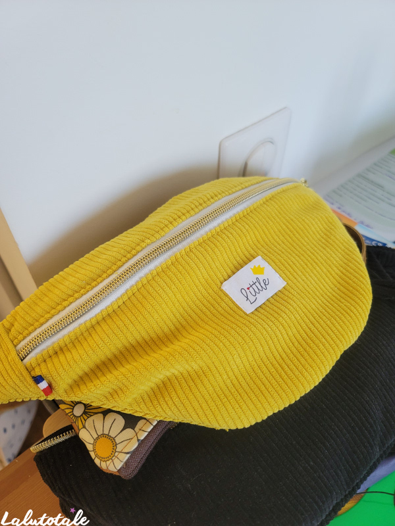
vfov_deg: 69.4
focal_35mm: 25
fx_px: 380
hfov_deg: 54.9
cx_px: 198
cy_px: 263
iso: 320
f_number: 1.8
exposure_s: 1/120
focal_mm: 7
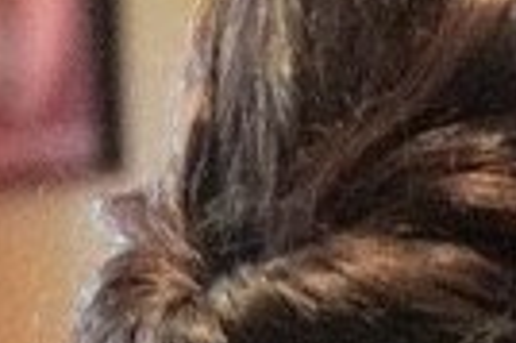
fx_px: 8514
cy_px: 642
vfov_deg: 2.3
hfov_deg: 3.4
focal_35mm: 595
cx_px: 1275
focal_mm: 53
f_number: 4
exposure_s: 1/160
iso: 6400
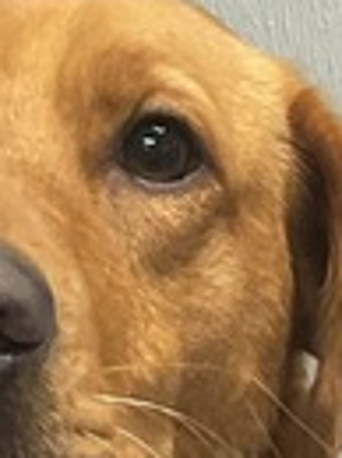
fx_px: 3027
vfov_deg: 8.5
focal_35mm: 229
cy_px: 669
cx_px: 35
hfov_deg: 6.5
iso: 100
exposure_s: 1/60
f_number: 1.8
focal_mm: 3
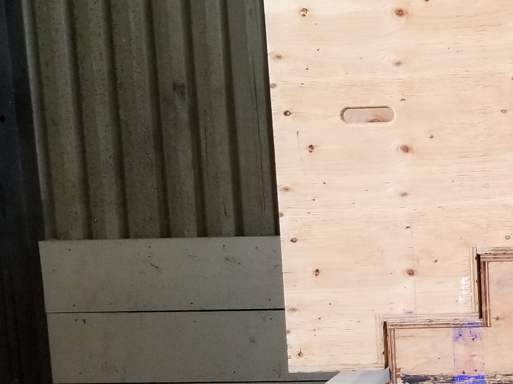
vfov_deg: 19.1
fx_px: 1141
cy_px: 242
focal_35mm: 77
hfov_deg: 22.9
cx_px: 641
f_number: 1.7
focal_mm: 4.25
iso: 200
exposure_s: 1/60
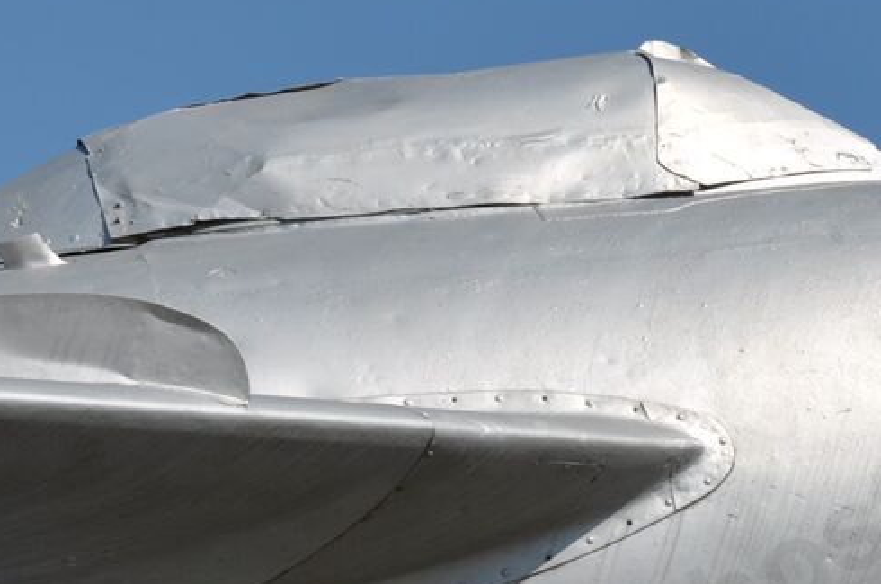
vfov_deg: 7.0
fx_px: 4789
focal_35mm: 196
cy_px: 510
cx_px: 881
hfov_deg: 10.4
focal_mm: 50
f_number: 8
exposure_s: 1/500
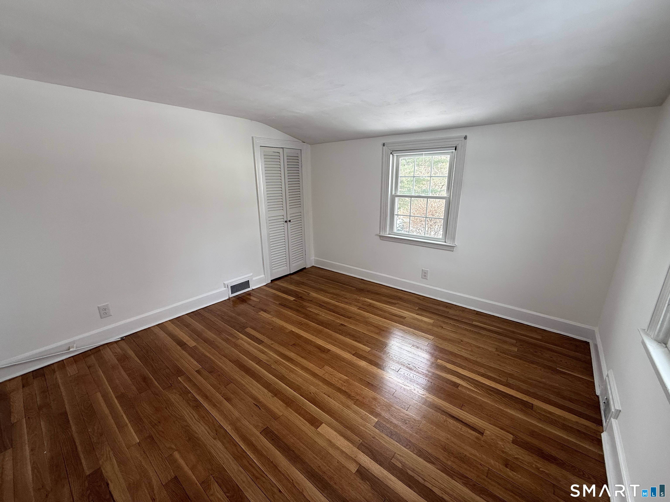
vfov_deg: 85.7
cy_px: 251
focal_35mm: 14
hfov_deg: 102.1
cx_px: 335
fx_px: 271
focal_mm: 2.22
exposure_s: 1/99
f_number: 2.2
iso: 80
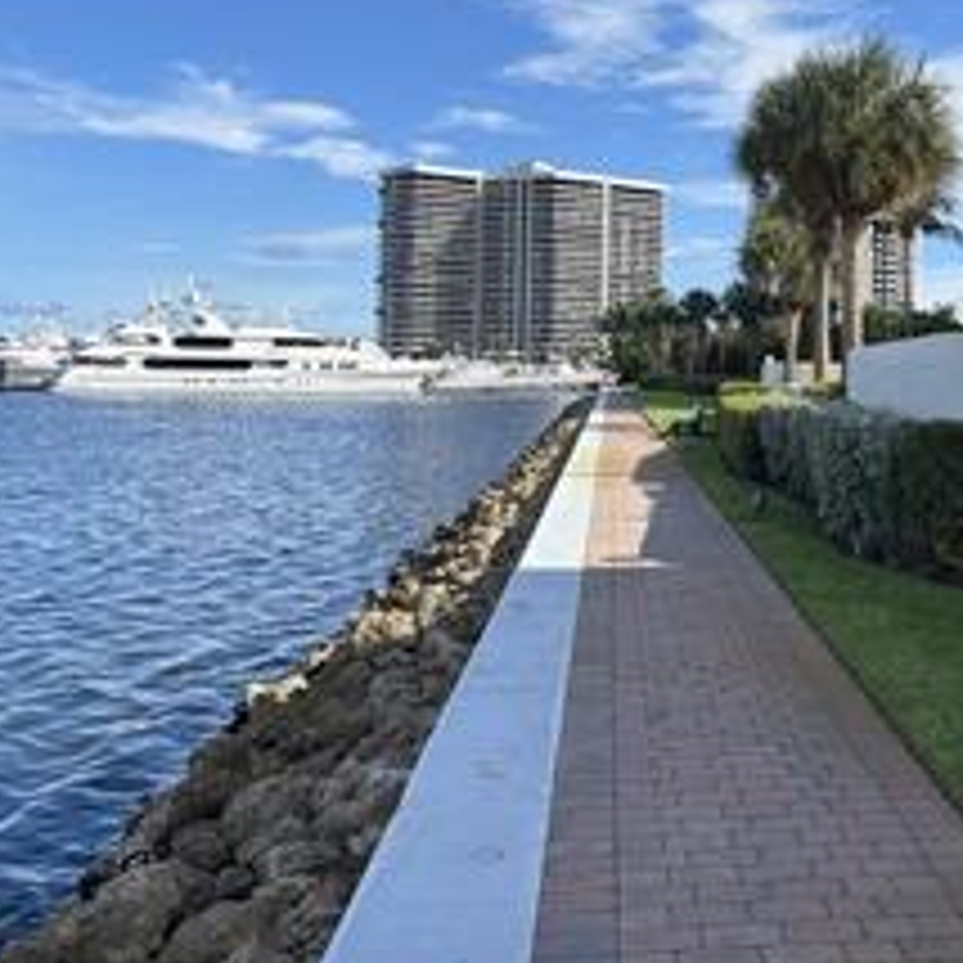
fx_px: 1353
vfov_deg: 38.8
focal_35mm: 43
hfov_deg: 37.2
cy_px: 328
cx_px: 828
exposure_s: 1/2710
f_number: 1.6
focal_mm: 5.96
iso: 50
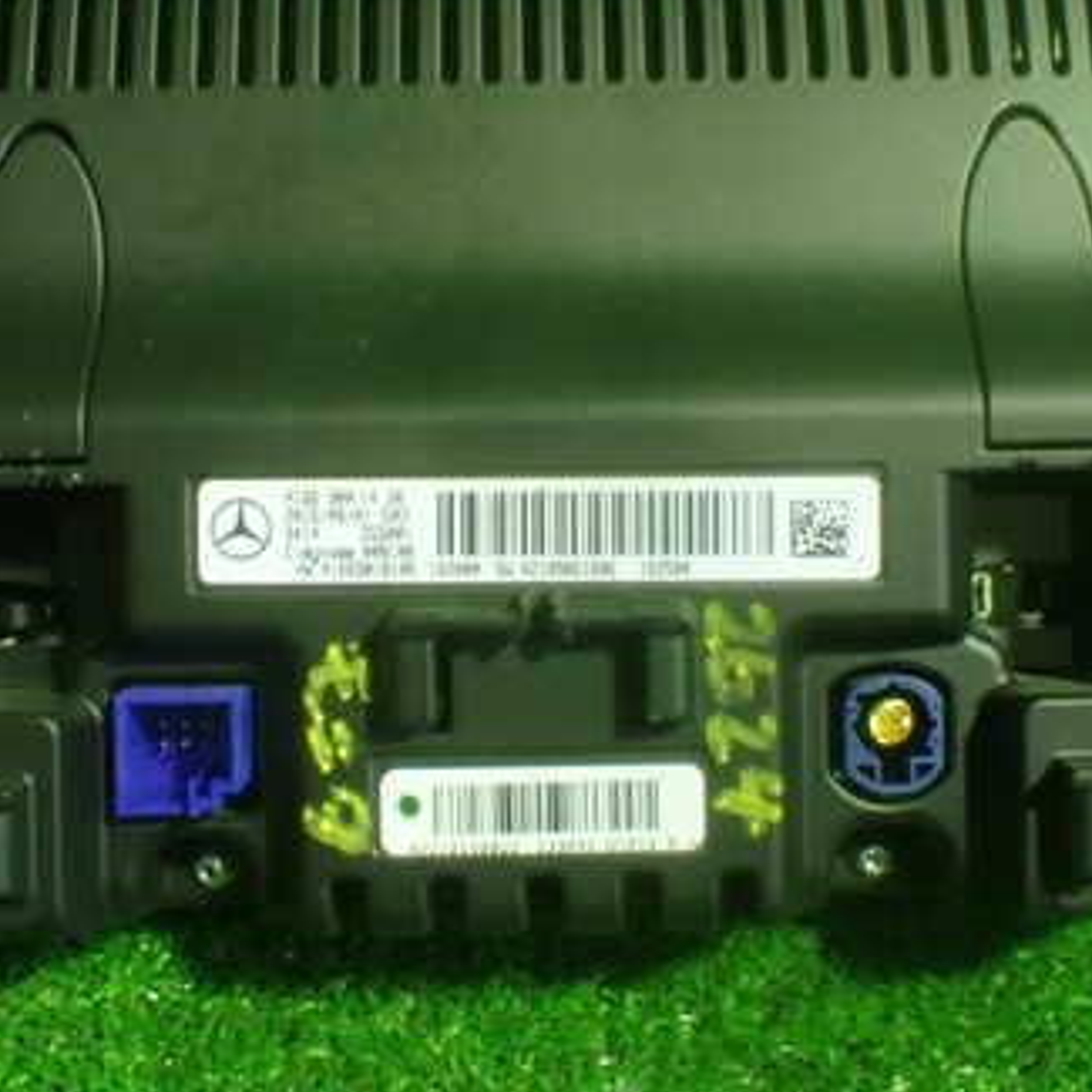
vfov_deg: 34.6
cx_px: 575
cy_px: 450
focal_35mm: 49
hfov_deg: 34.7
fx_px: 1749
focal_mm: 5.4
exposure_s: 1/60
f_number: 2.3
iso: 800
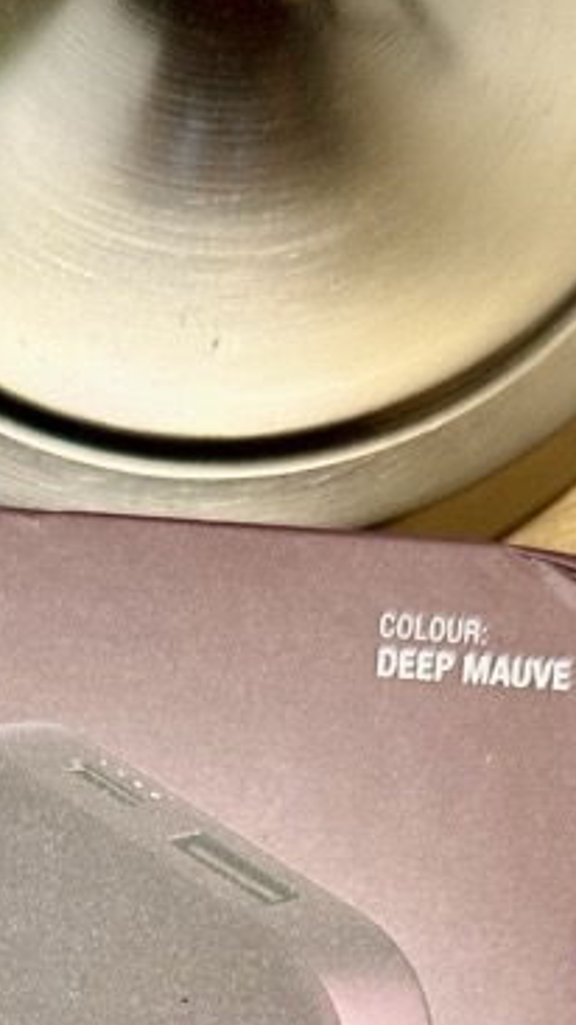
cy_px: 1468
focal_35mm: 107
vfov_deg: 18.1
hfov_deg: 11.1
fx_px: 2910
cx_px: -78
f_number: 1.78
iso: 100
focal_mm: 6.86
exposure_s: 1/100
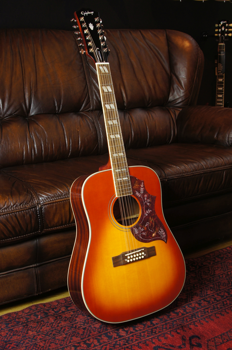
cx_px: 116
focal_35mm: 45
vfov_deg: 43.6
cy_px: 175
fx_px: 436
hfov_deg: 29.8
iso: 400
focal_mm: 30
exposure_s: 1/8
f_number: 8
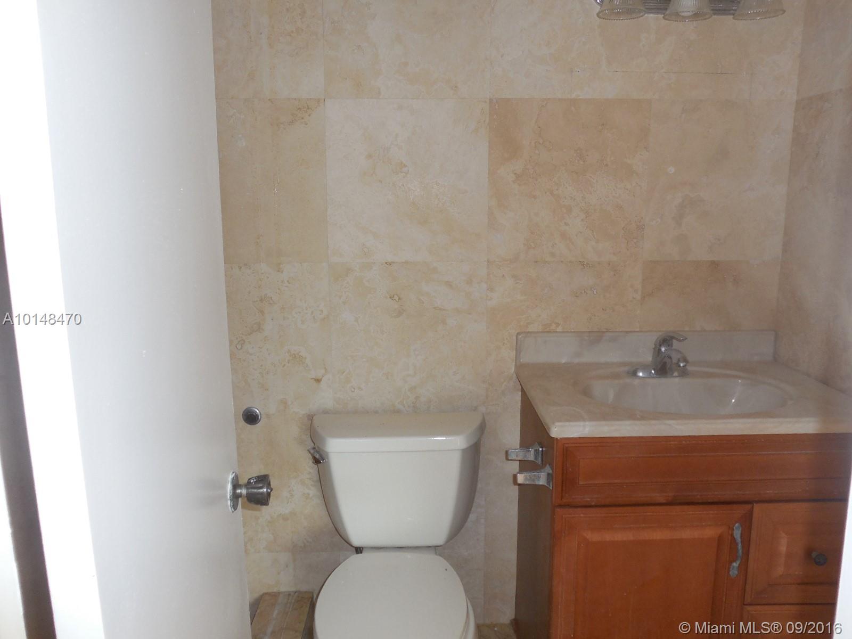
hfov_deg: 67.3
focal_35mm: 26
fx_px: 640
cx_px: 426
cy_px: 320
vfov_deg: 53.1
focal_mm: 4.6
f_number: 3.5
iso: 200
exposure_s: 1/25
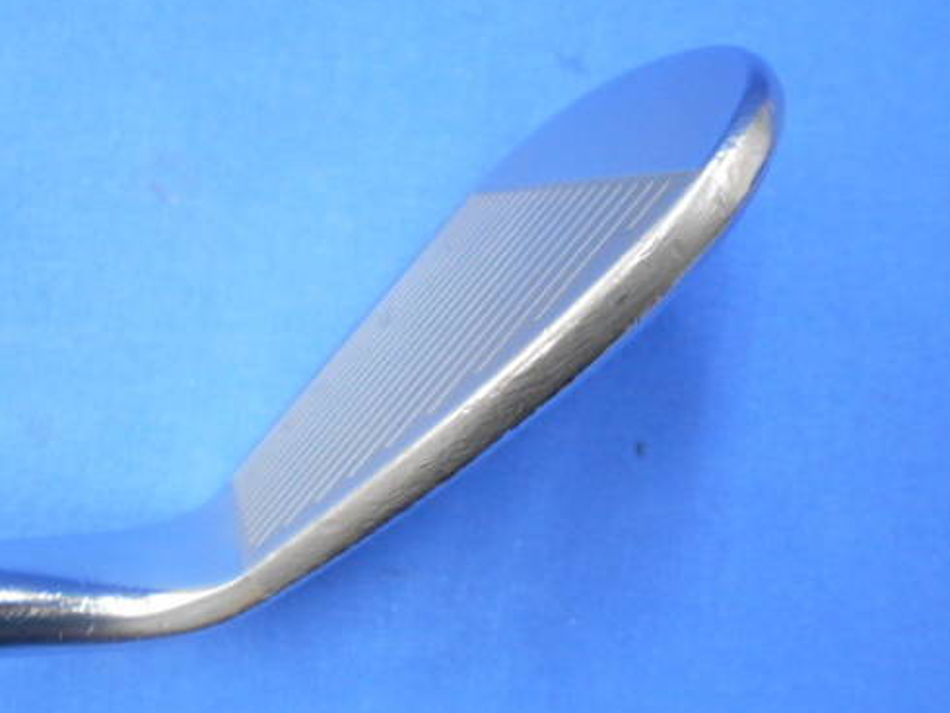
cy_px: 394
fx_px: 933
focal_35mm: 34
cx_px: 404
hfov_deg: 53.7
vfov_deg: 41.8
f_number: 3.2
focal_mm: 4.6
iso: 400
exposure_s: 1/30
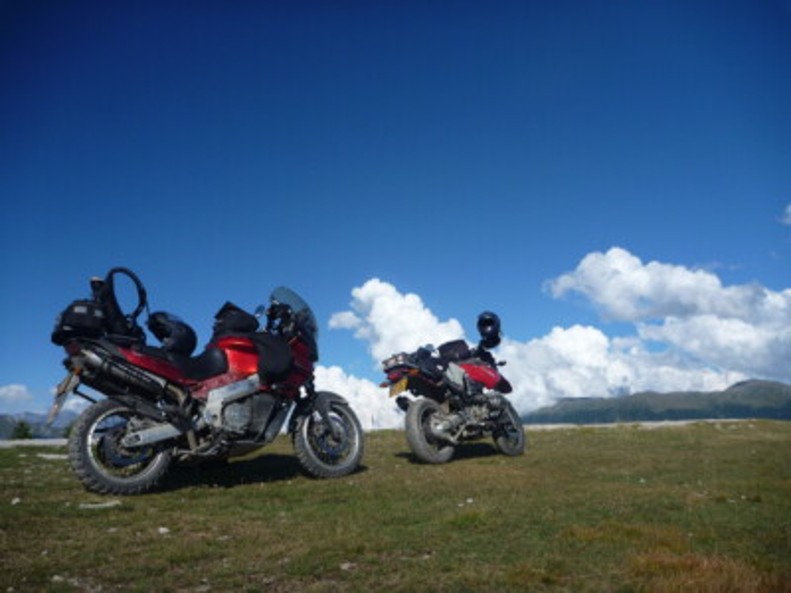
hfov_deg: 63.4
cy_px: 296
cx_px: 396
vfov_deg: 49.7
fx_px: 640
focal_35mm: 28
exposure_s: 1/1300
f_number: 3.3
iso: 80
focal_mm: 4.9
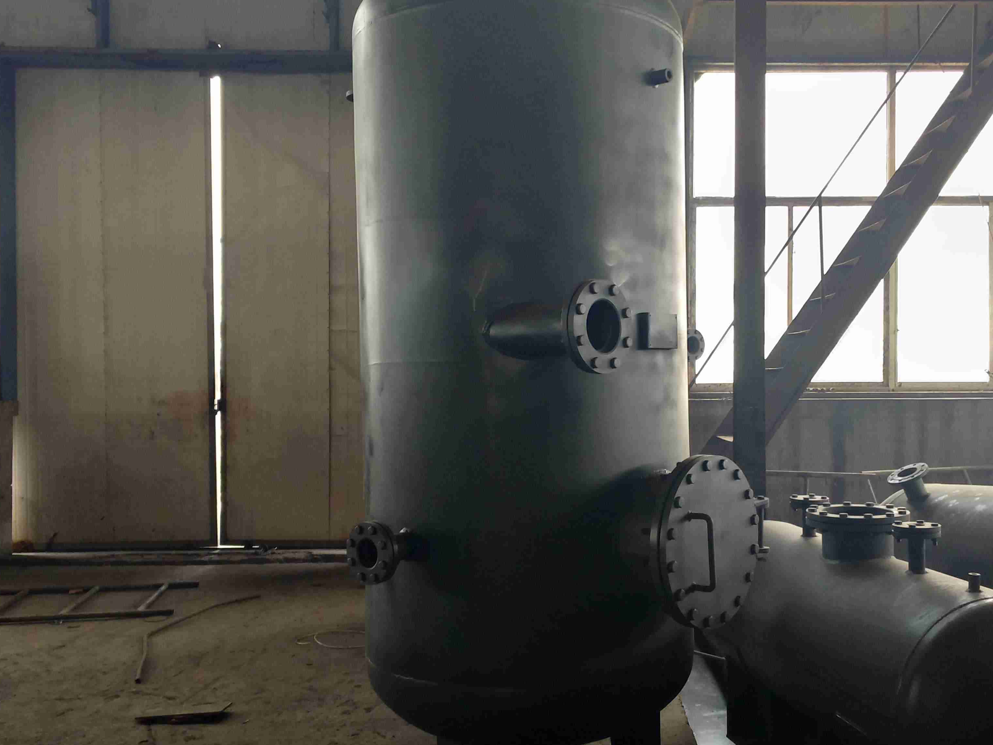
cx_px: 583
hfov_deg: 55.0
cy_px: 395
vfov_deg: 42.9
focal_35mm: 33
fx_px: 947
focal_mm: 4.32
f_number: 1.7
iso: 76
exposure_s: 1/50
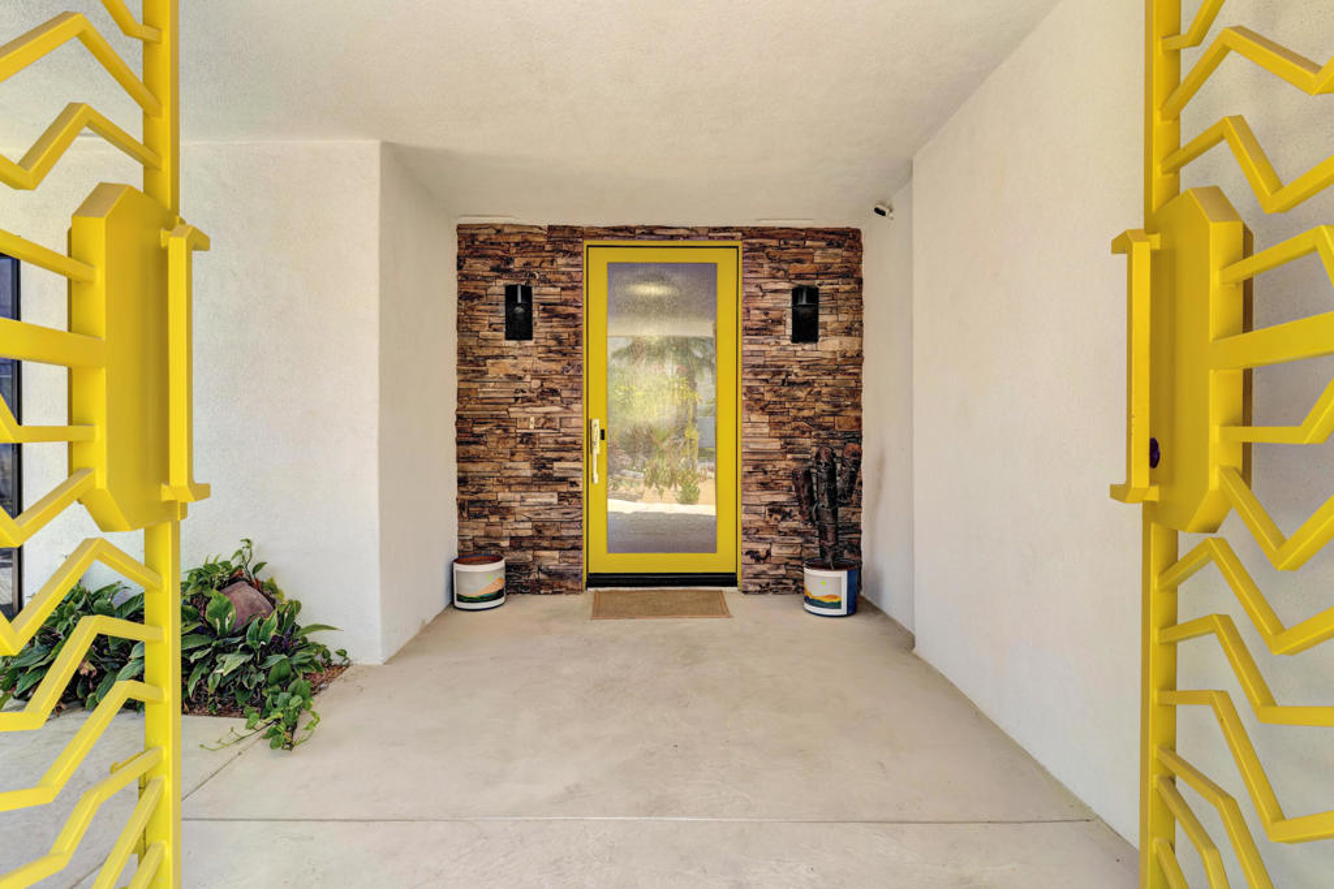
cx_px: 667
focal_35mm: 18
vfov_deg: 67.4
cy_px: 444
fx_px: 667
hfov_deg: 90.0
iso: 100
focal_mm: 18
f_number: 9
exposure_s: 1/80
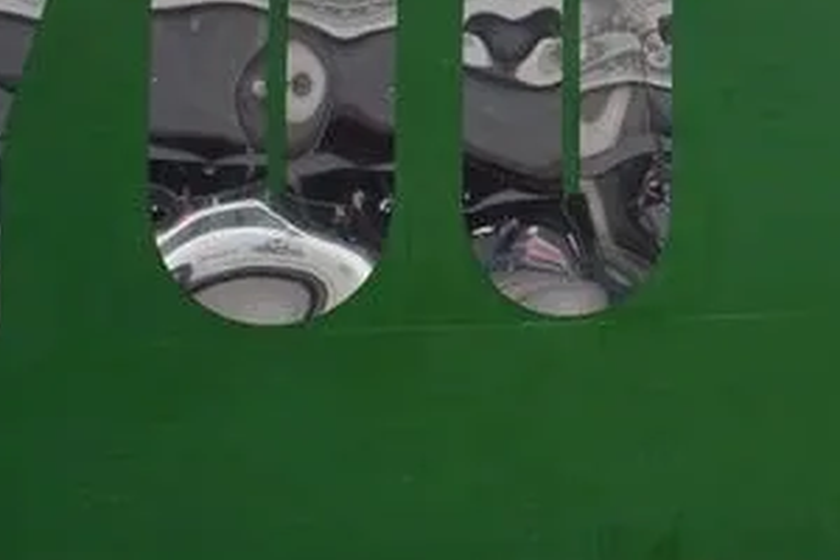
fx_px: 2263
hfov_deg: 20.0
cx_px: 949
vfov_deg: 14.0
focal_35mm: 97
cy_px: 81
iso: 400
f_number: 4.5
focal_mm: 18
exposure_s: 1/80
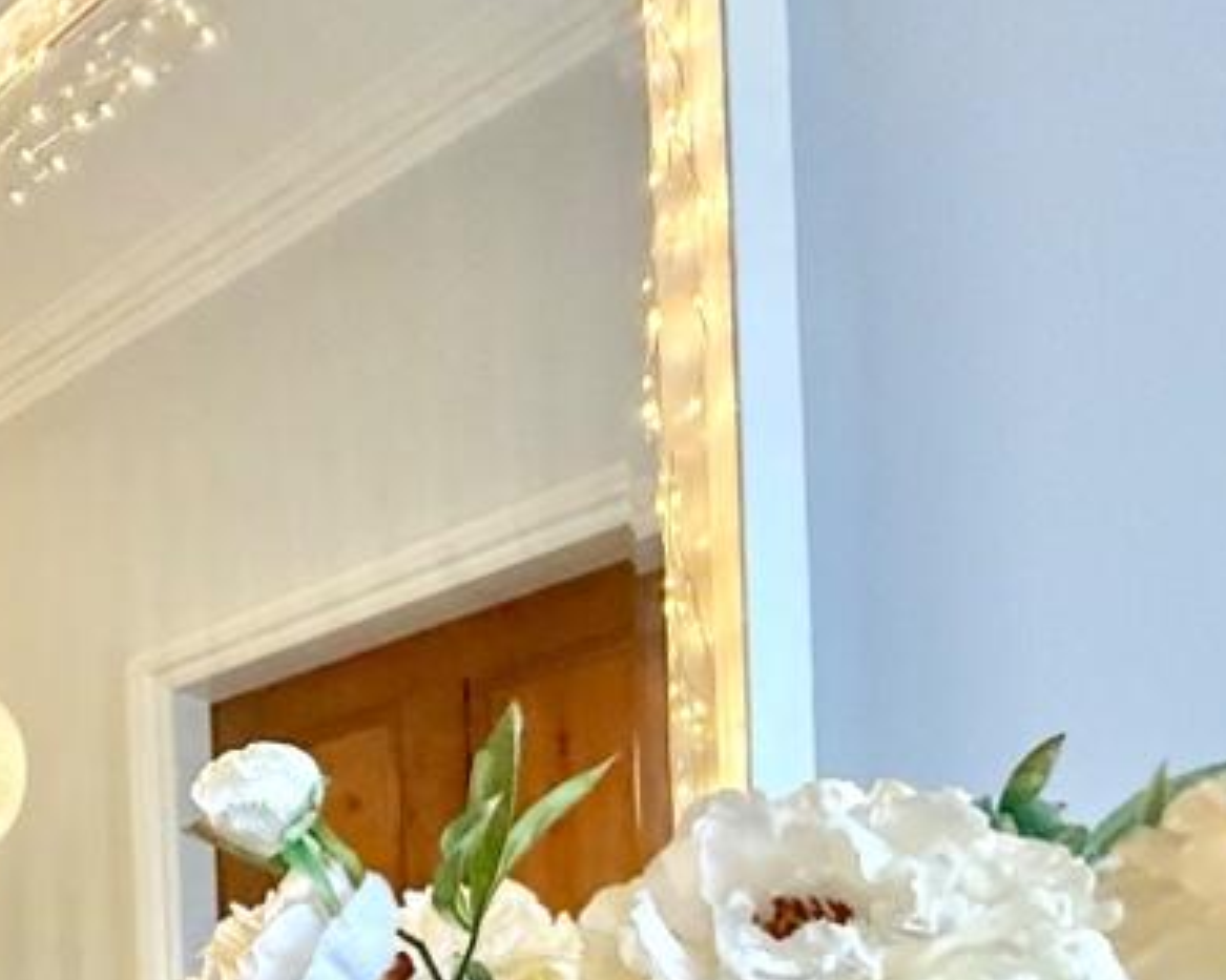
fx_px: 1306
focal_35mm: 36
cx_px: -142
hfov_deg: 40.1
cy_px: 1156
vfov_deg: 33.8
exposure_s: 1/100
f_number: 2.2
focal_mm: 2.22
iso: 640
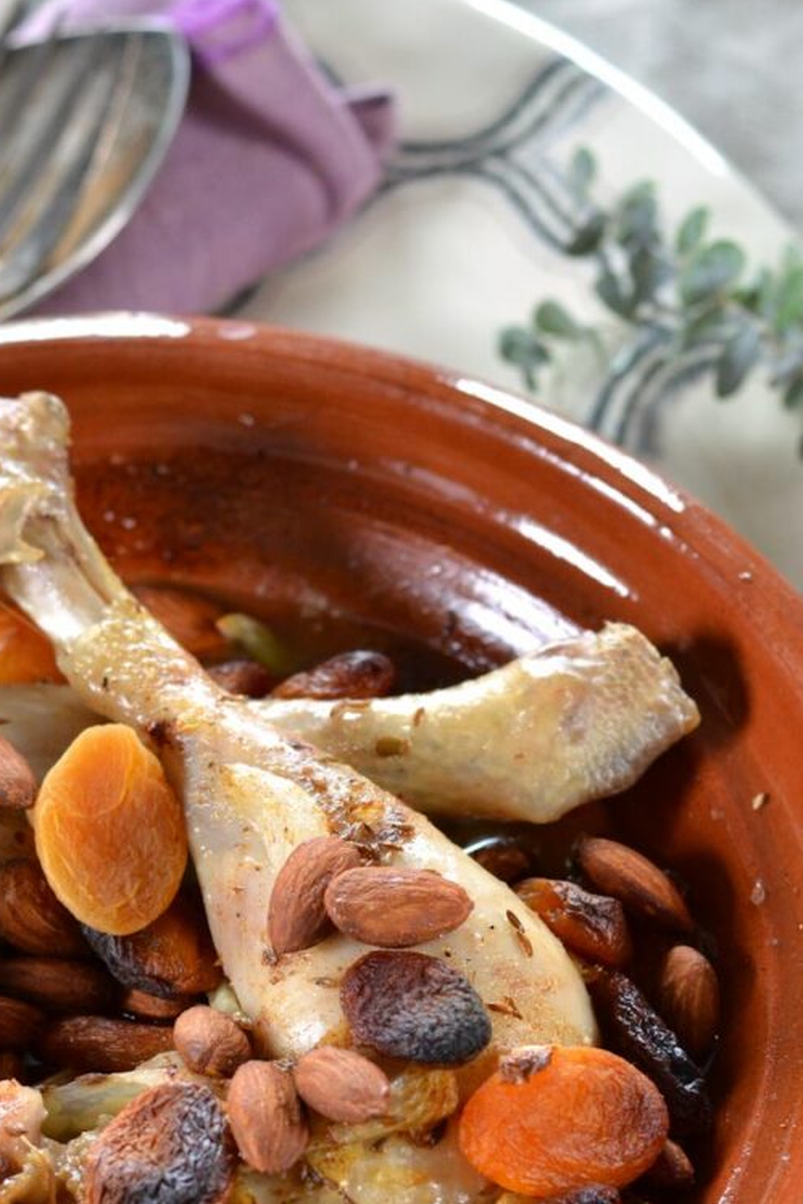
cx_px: 339
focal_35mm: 121
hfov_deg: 11.3
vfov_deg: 16.8
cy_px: 940
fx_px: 4048
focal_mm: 50
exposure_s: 1/60
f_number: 4
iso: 800
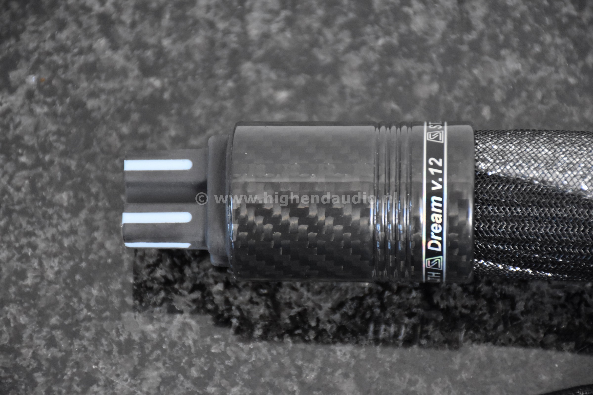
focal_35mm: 210
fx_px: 3459
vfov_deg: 6.5
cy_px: 198
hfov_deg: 9.8
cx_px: 296
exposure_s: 1/125
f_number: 5.6
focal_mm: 140
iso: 3200
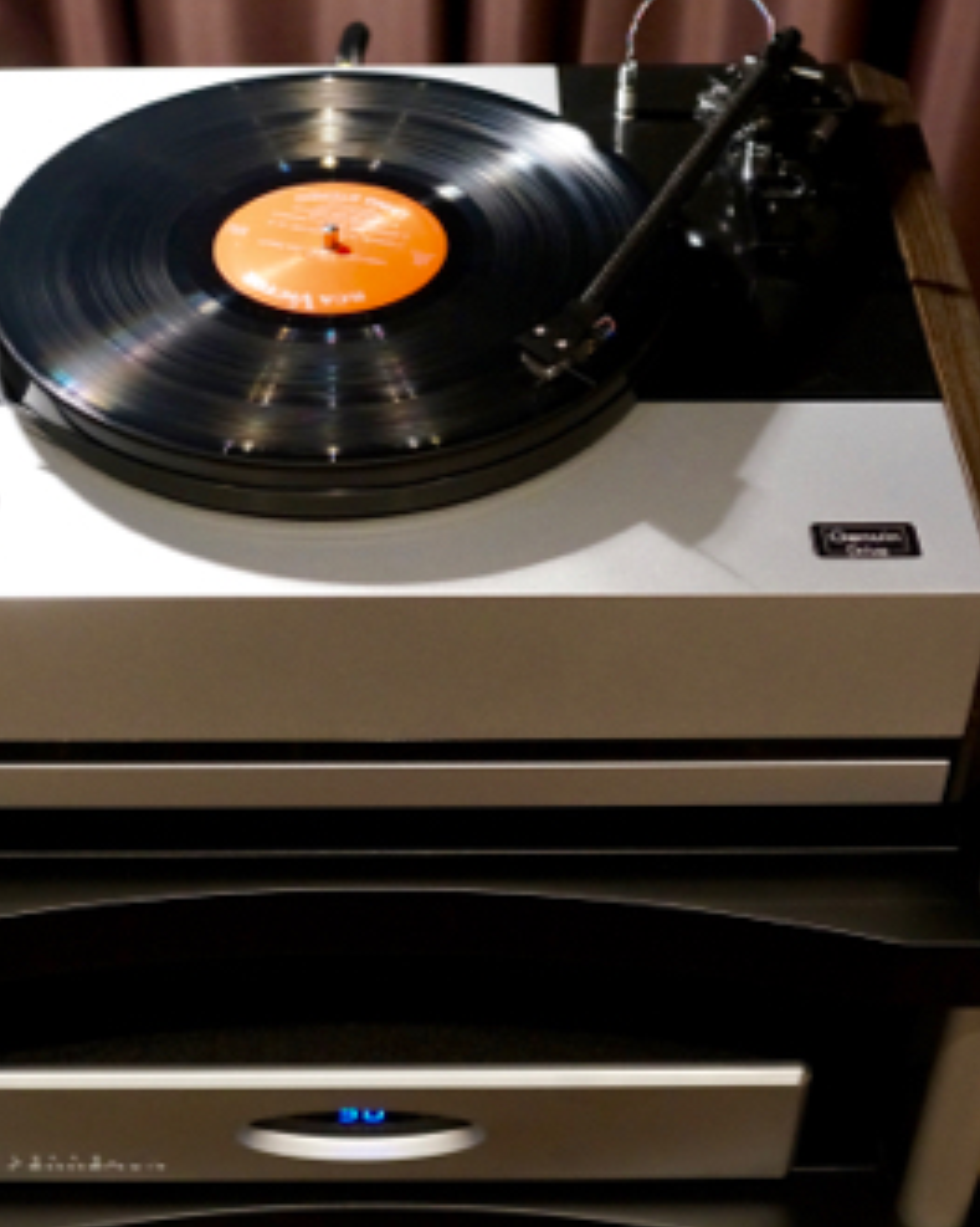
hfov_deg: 23.8
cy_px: 653
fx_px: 2321
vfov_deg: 29.6
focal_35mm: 64
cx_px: 386
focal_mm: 35
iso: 3200
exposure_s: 1/80
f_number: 3.5
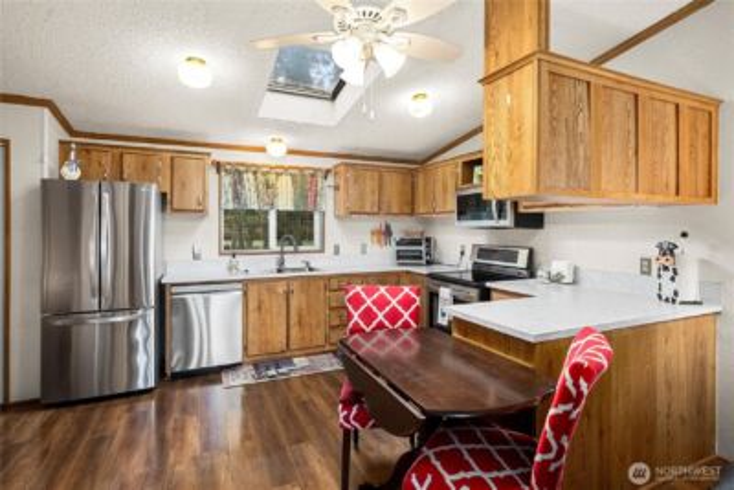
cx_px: 367
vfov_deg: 70.5
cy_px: 245
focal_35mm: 17
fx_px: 347
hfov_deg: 93.3
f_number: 7.1
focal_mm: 17
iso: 1000
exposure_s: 1/25
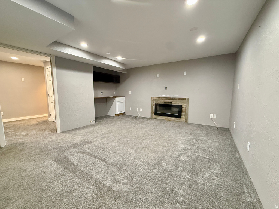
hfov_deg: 102.1
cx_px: 140
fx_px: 113
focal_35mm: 14
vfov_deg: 85.7
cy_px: 104
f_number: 2.2
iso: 400
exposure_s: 1/60
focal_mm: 2.22
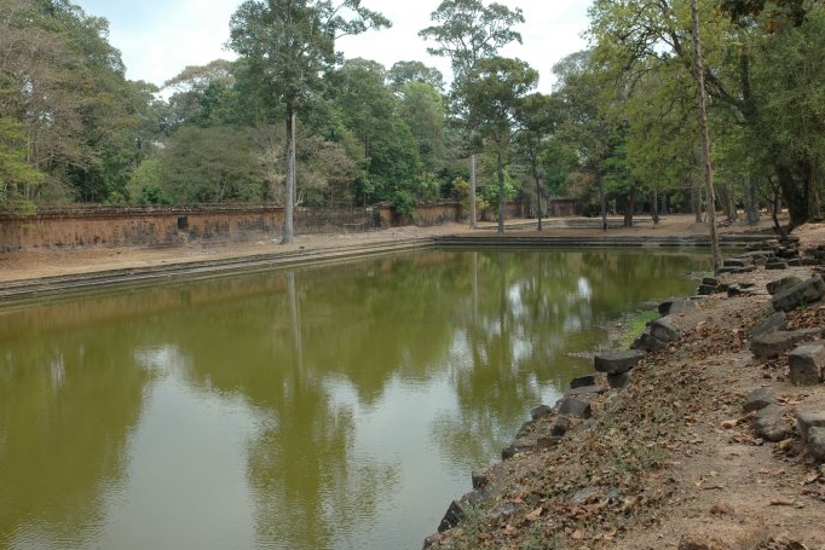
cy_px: 262
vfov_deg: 35.1
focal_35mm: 38
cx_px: 423
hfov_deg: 50.7
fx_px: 871
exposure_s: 1/250
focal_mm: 24
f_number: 8
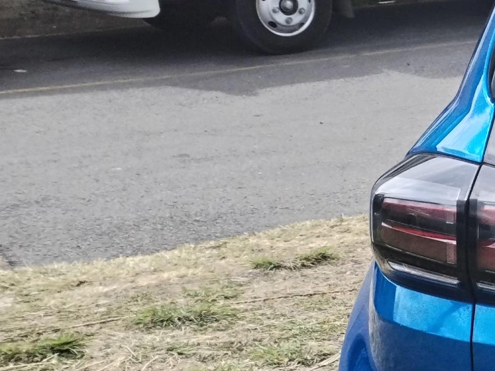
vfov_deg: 11.3
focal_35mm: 131
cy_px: 282
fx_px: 1873
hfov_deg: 13.2
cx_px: 950
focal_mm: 4.75
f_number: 1.8
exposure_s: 1/912
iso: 100
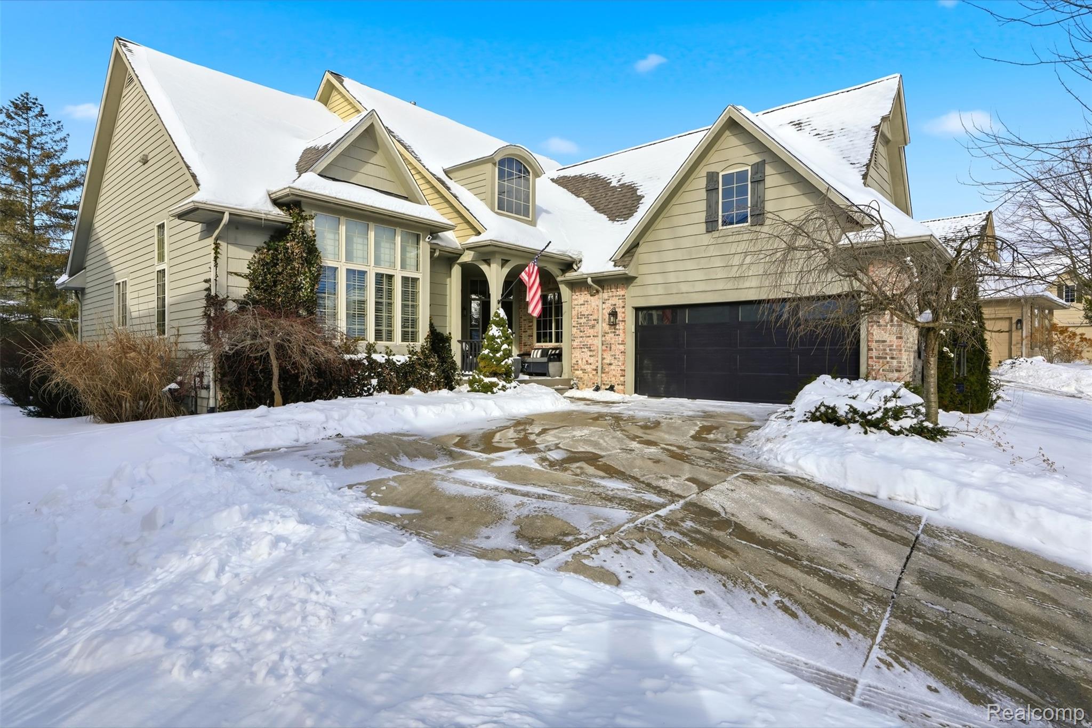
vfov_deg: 64.5
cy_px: 364
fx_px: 576
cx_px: 546
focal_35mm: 19
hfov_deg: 86.9
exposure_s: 1/8000
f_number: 8
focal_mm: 19
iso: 400
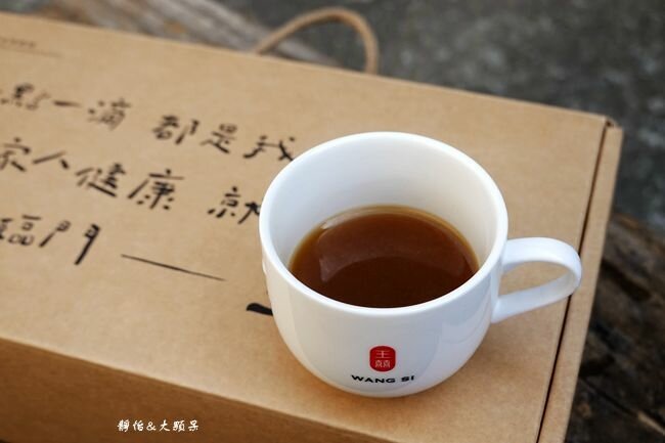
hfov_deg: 36.9
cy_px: 222
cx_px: 332
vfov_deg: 25.0
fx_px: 997
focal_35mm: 54
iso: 125
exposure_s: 1/400
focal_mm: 19.84
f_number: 4
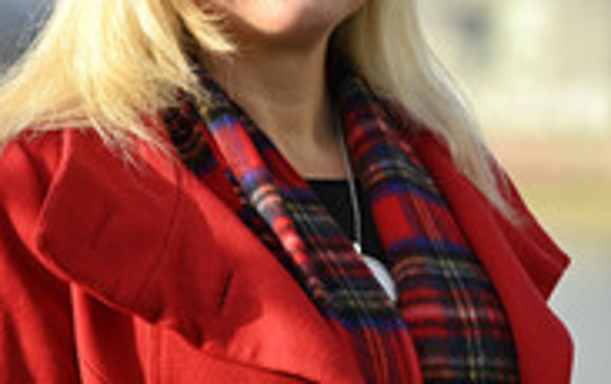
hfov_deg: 8.6
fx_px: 4053
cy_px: 137
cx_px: 513
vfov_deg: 5.4
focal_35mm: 243
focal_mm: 97
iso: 50
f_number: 2.8
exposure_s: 1/640
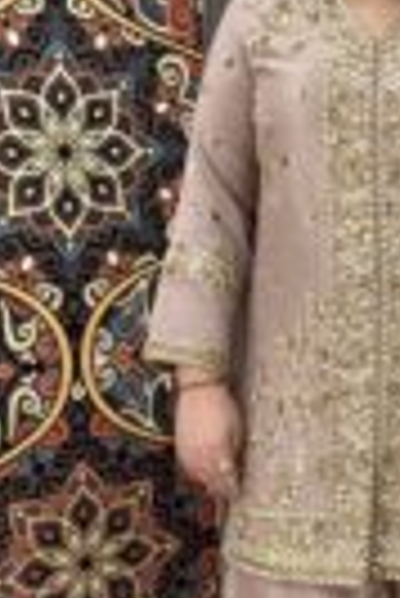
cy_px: 328
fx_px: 1247
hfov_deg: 18.1
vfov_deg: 26.9
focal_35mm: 75
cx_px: 301
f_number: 1.78
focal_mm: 6.86
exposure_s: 1/50
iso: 160
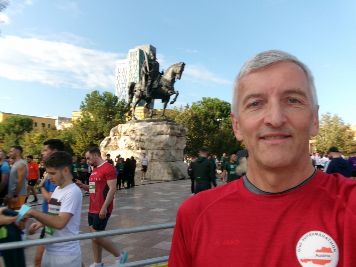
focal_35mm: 28
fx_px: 288
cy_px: 134
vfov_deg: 49.7
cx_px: 178
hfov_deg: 63.4
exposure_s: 1/50
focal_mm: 5.1
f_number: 10.8
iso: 100
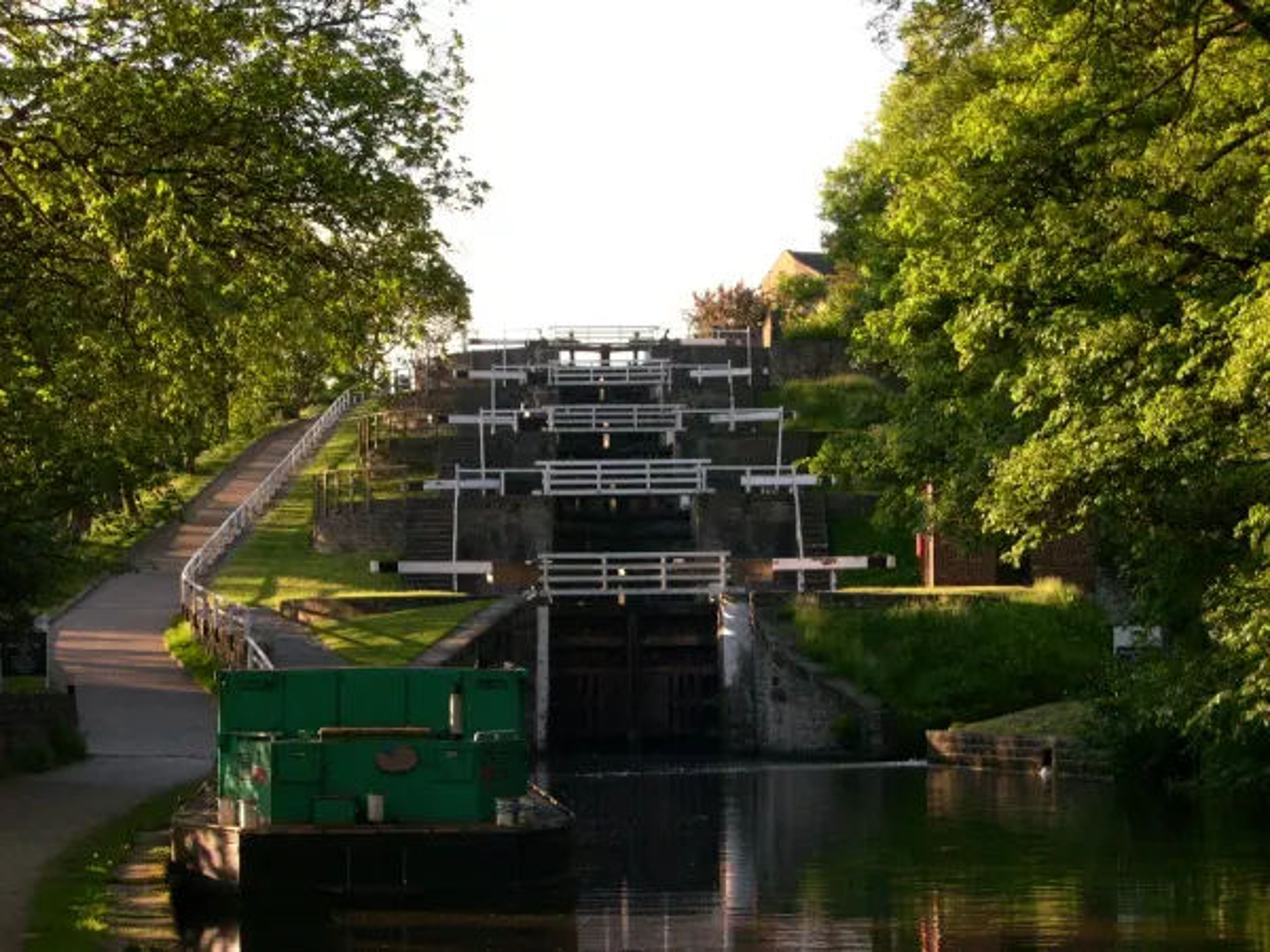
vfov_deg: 16.1
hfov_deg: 21.3
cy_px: 476
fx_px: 3375
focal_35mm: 92
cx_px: 635
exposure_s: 1/588
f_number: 4.5
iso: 400
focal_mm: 19.5
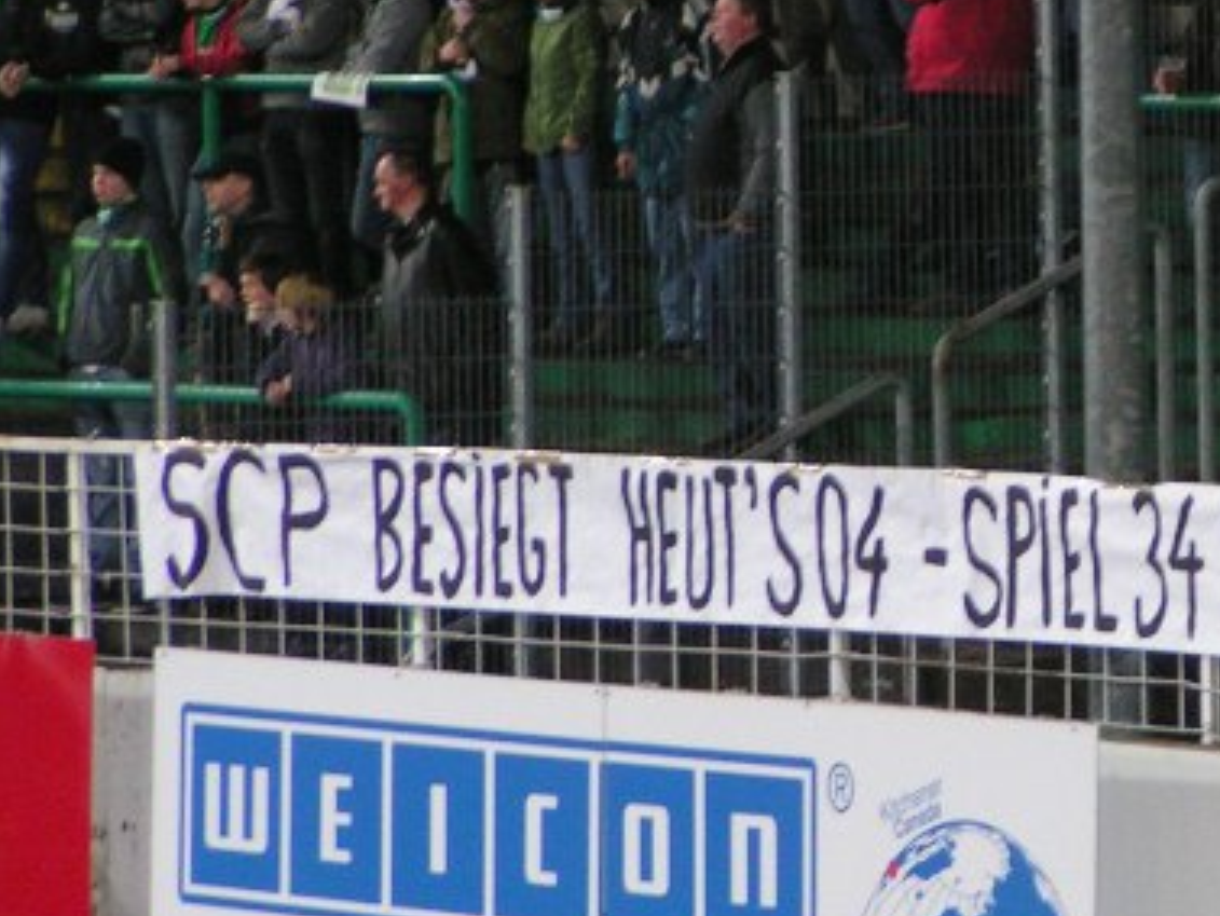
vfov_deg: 3.4
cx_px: 1081
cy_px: 434
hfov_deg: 4.5
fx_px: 15406
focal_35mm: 437
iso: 200
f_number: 3.5
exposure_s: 1/15
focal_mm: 31.5
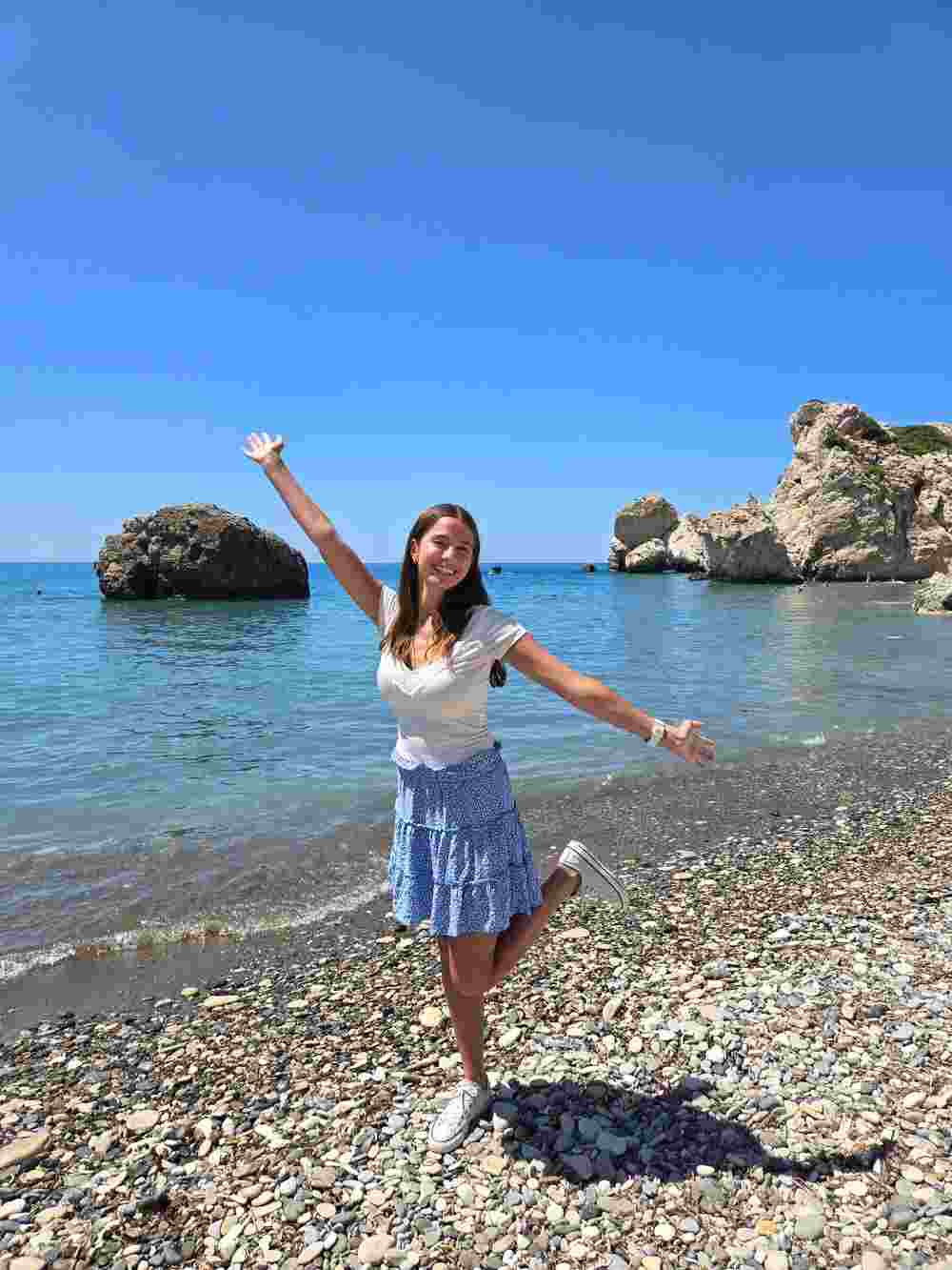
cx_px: 476
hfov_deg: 58.9
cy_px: 635
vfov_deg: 73.9
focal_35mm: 23
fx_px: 843
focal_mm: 5.4
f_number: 1.8
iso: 25
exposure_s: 1/2000
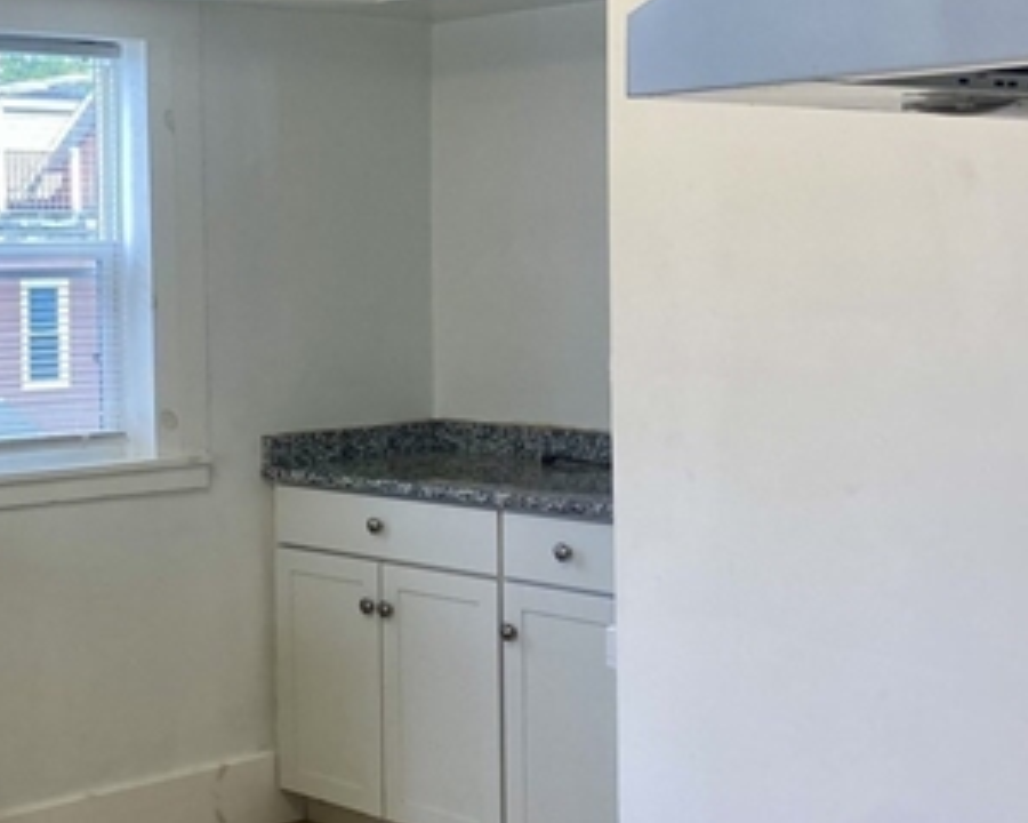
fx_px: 1978
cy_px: 367
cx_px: 182
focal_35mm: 65
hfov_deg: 28.4
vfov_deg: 23.5
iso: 50
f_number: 1.8
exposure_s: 1/120
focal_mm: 4.25
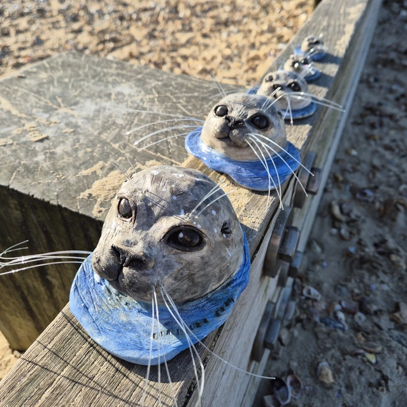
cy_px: 169
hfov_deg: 57.3
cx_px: 207
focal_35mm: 28
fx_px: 372
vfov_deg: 57.0
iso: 25
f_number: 1.8
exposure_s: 1/834
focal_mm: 5.4
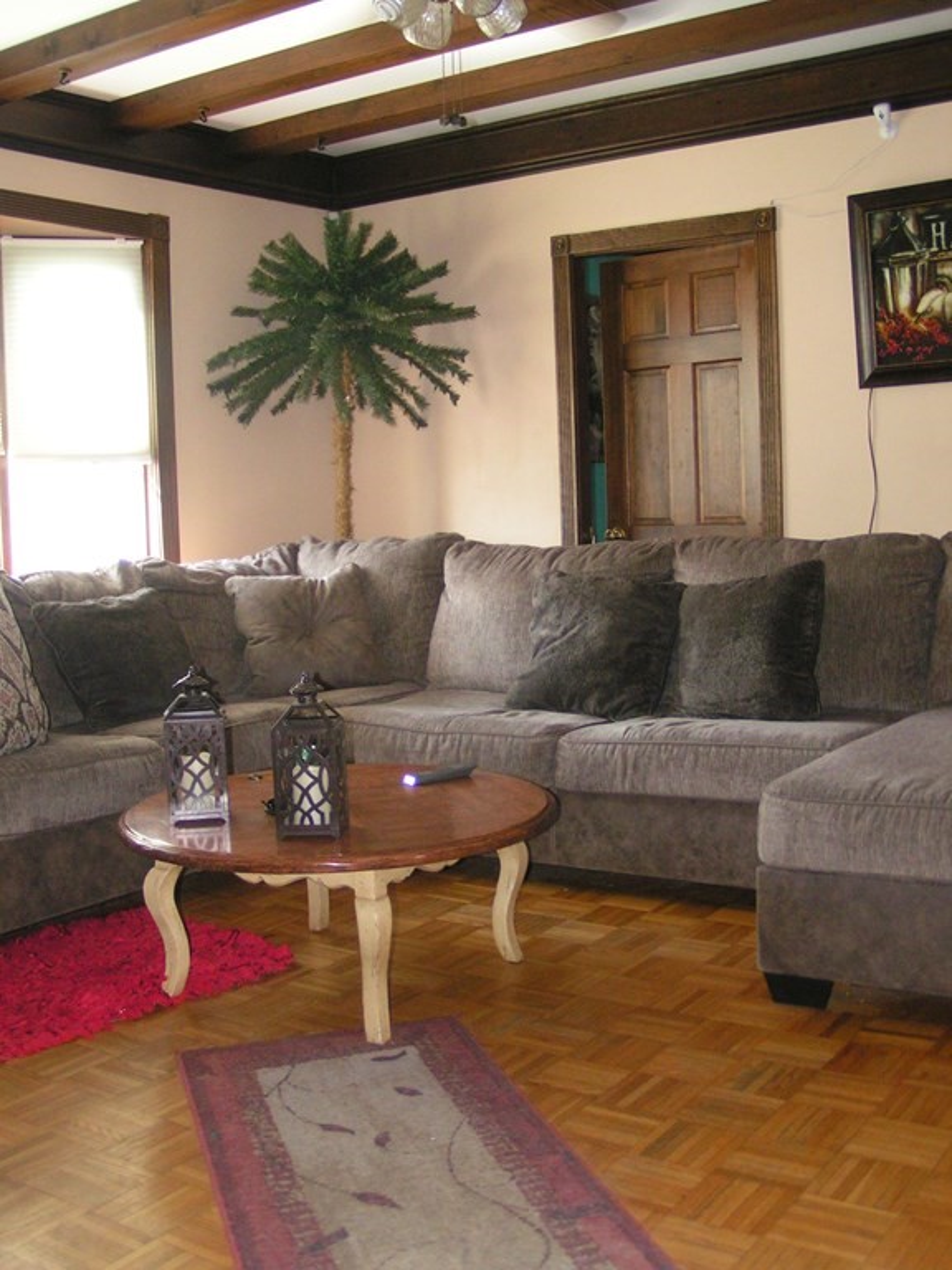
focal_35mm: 38
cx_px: 476
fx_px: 1393
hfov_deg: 37.7
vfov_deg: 49.0
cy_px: 635
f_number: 2.8
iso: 200
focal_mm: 5.8
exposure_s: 1/40
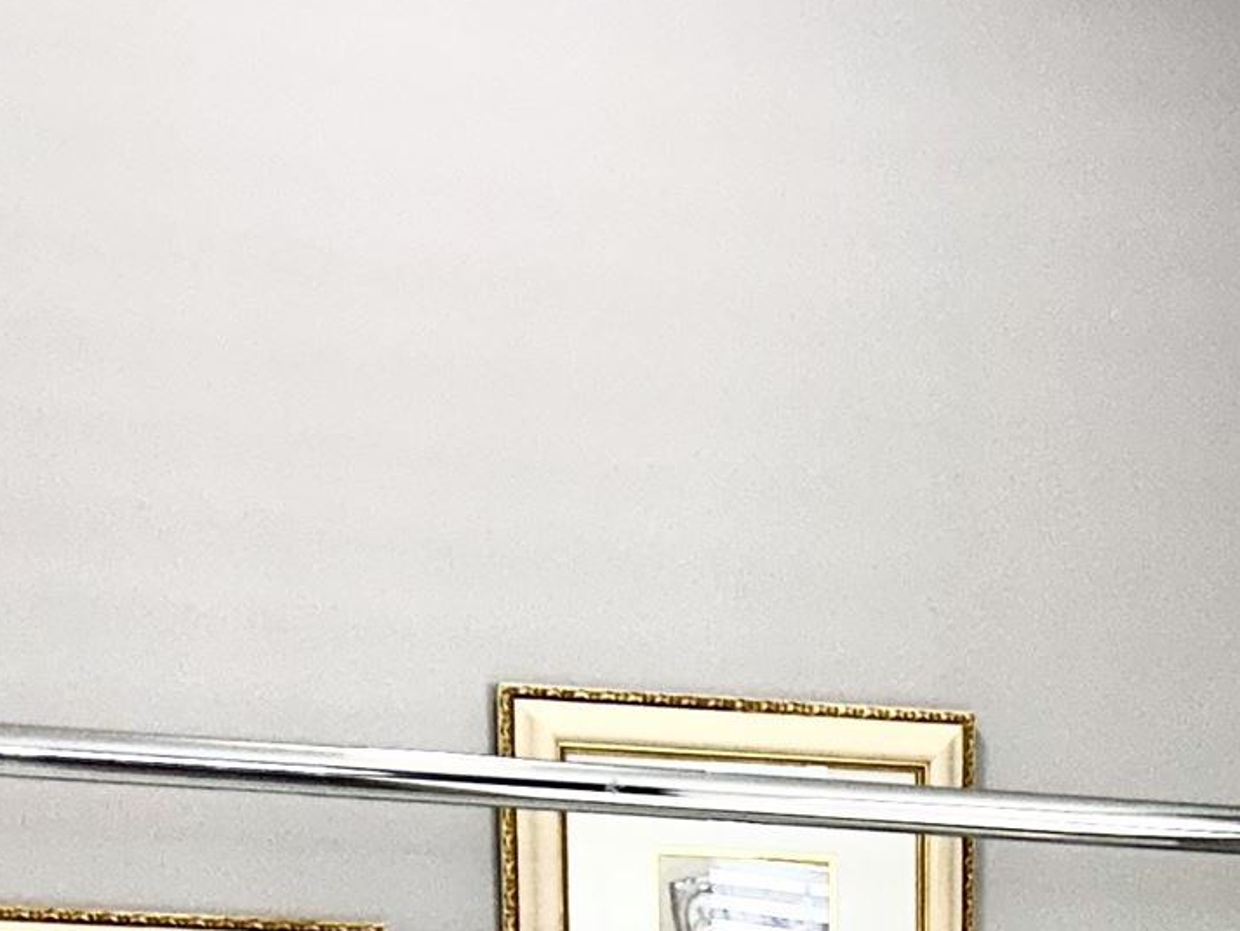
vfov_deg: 12.0
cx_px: 1468
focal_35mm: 112
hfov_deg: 16.8
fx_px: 4013
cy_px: 1770
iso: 64
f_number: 1.5
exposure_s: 1/120
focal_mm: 5.7
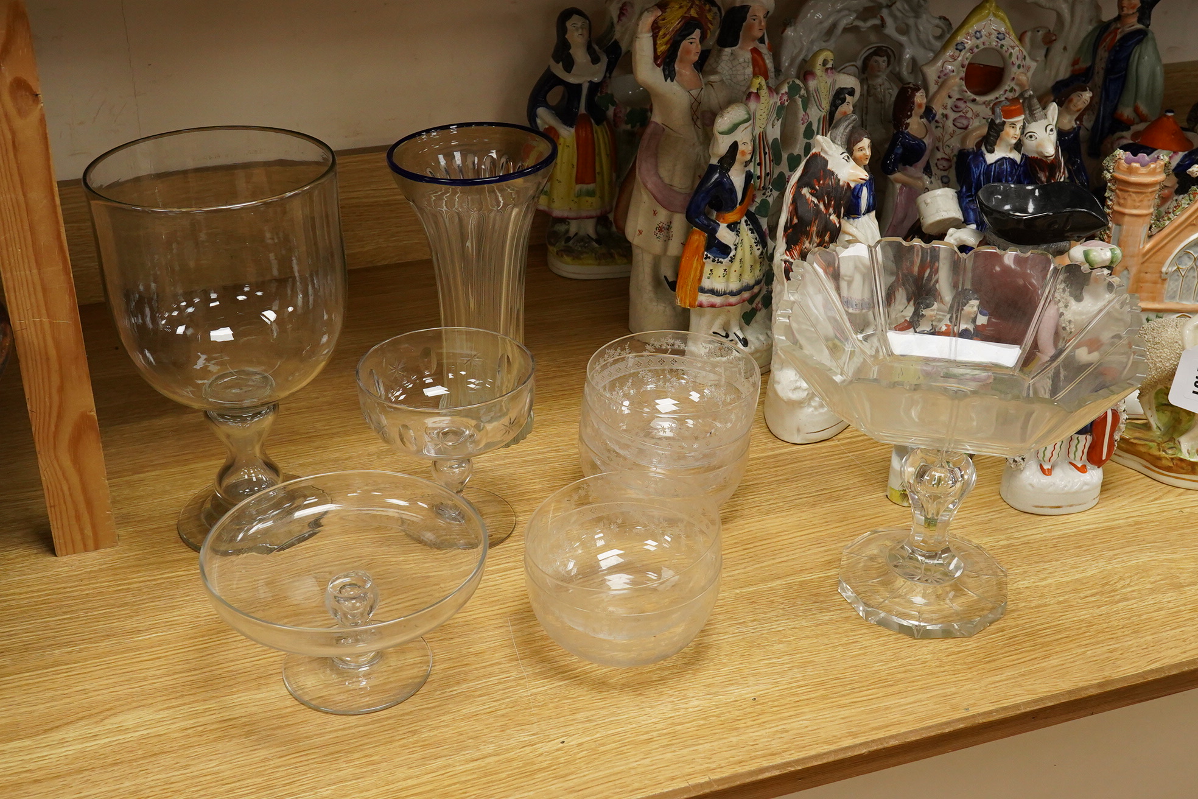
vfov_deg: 29.9
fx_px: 1497
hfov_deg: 43.6
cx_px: 599
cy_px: 400
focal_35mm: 45
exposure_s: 1/160
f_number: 11
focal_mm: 30
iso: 2500
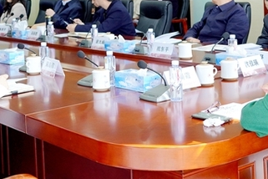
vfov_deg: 23.5
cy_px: 13
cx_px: 64
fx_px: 417
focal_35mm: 56
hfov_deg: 34.8
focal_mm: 24
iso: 640
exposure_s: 1/160
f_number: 4
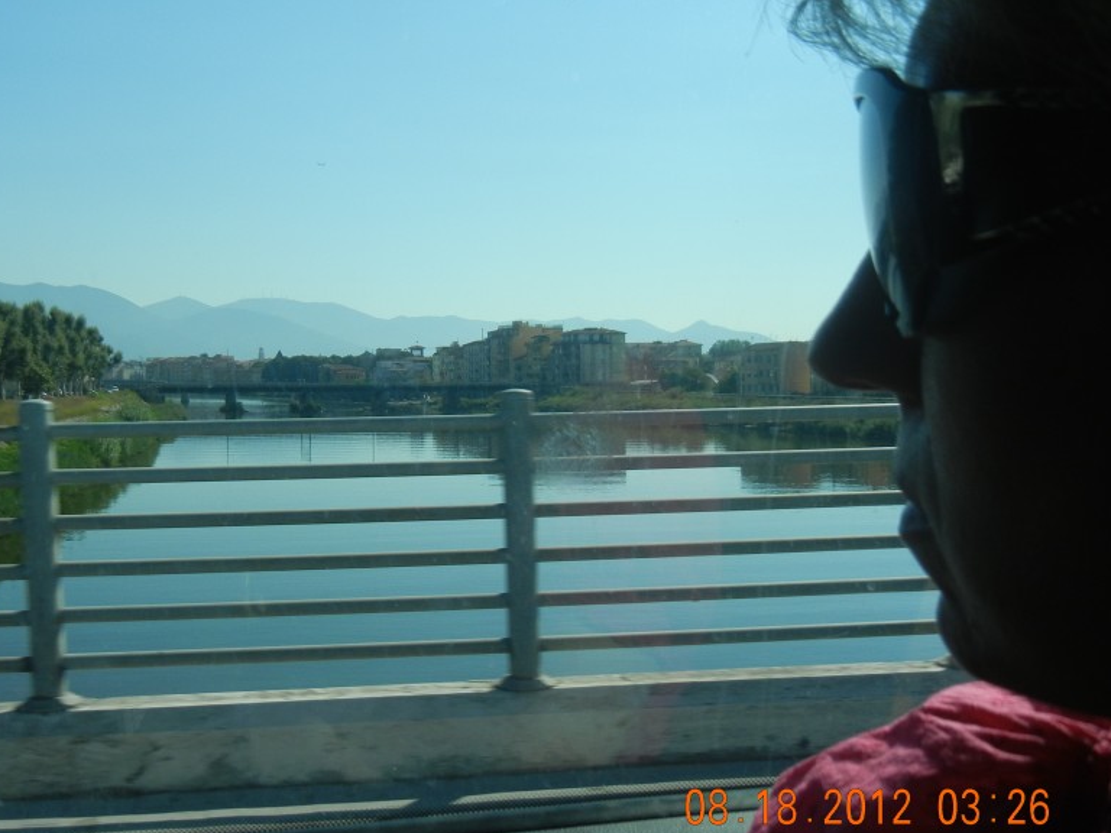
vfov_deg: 35.9
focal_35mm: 40
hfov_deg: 46.3
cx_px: 399
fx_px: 1284
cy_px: 367
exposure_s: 1/480
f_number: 7
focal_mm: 5.4
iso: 160
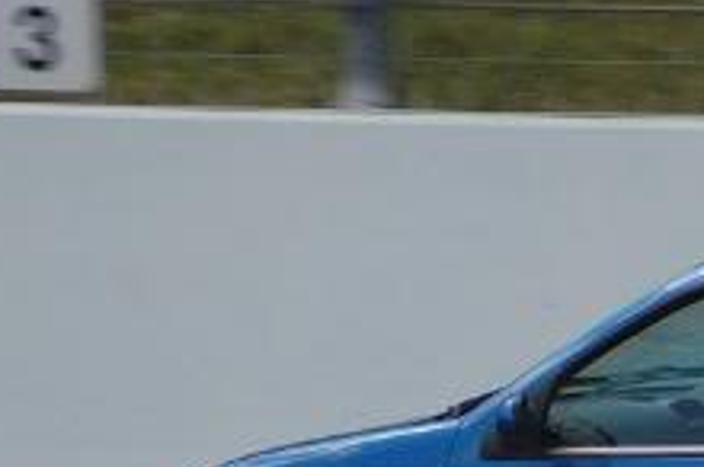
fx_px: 27240
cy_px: 573
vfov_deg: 1.0
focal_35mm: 1395
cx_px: 669
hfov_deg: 1.5
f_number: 5.6
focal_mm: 200
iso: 560
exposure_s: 1/500
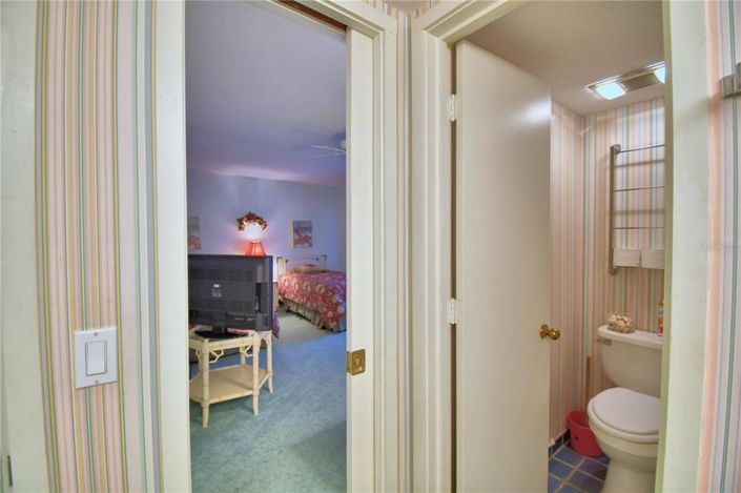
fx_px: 309
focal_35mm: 15
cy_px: 246
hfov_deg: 100.4
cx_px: 370
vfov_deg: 77.2
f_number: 4.5
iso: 400
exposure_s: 1/30
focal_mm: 10
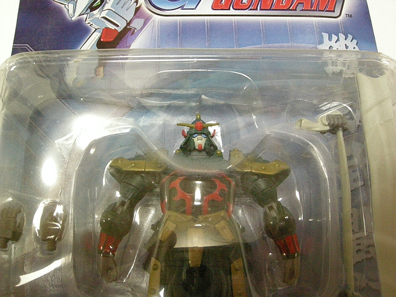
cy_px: 148
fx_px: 412
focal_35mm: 36
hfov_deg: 51.4
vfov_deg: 39.7
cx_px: 198
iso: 800
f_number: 4.8
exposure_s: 1/6.8
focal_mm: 7.5
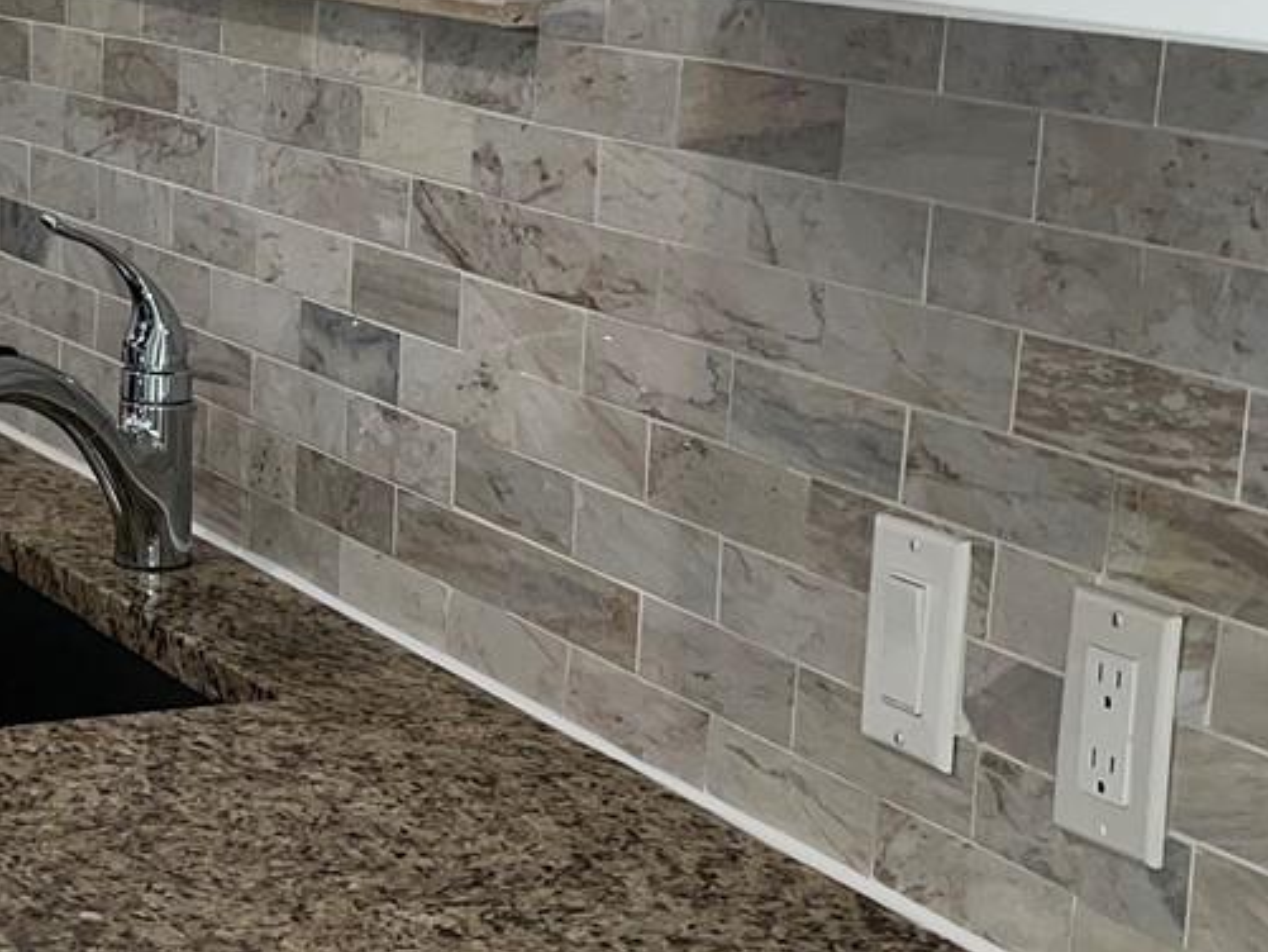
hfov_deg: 23.3
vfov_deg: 17.8
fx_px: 3041
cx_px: 278
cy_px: 532
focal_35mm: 83
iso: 40
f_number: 1.6
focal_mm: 5.1
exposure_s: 1/120
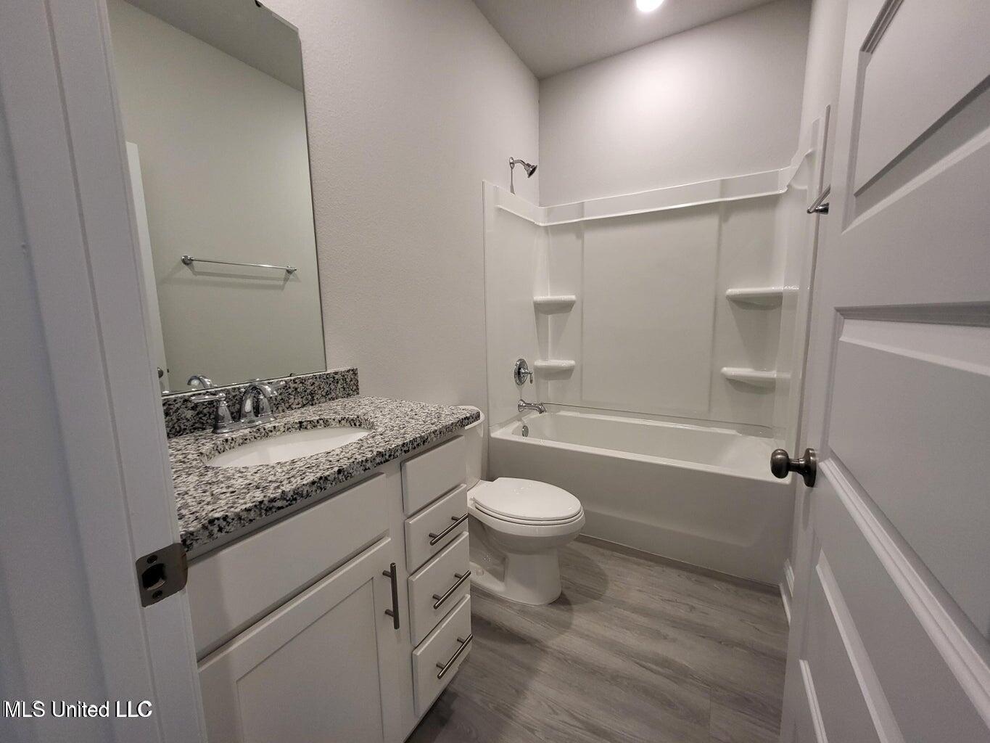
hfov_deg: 106.2
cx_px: 495
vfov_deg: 89.9
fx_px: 372
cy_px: 372
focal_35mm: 13
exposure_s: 1/60
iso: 200
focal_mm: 1.74
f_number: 2.2
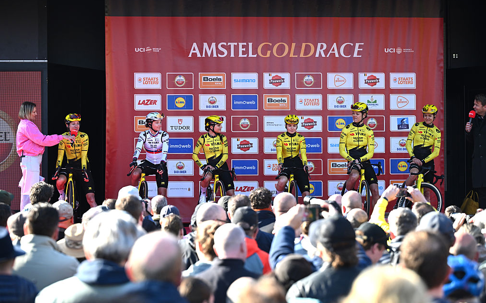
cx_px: 242
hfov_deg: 19.3
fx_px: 1430
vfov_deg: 12.1
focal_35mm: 108
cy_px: 149
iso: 640
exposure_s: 1/1600
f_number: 3.5
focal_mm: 105
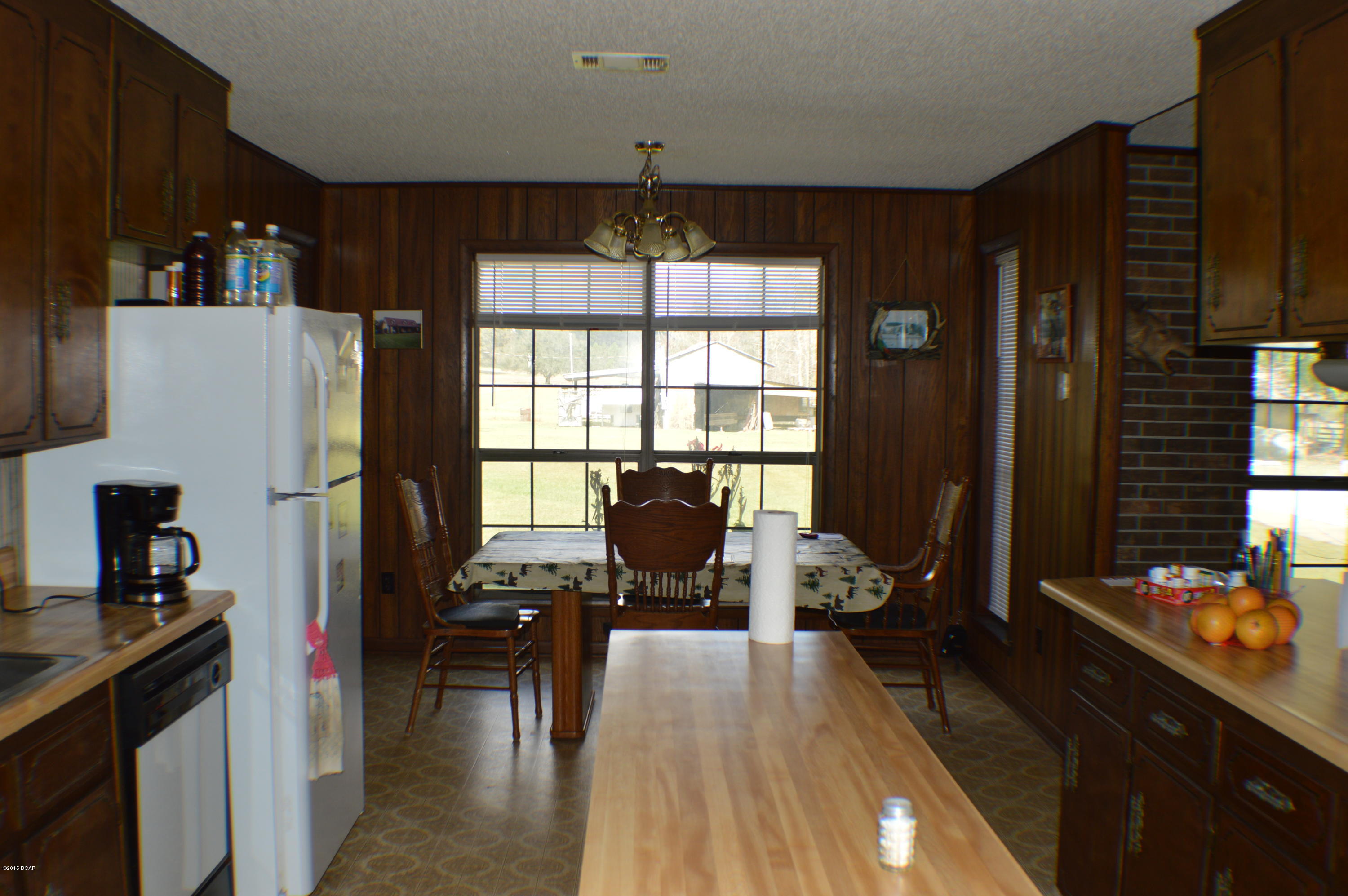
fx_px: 1459
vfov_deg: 34.1
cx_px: 674
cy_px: 448
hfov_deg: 49.6
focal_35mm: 39
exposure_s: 1/125
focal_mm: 26
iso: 160
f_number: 4.2
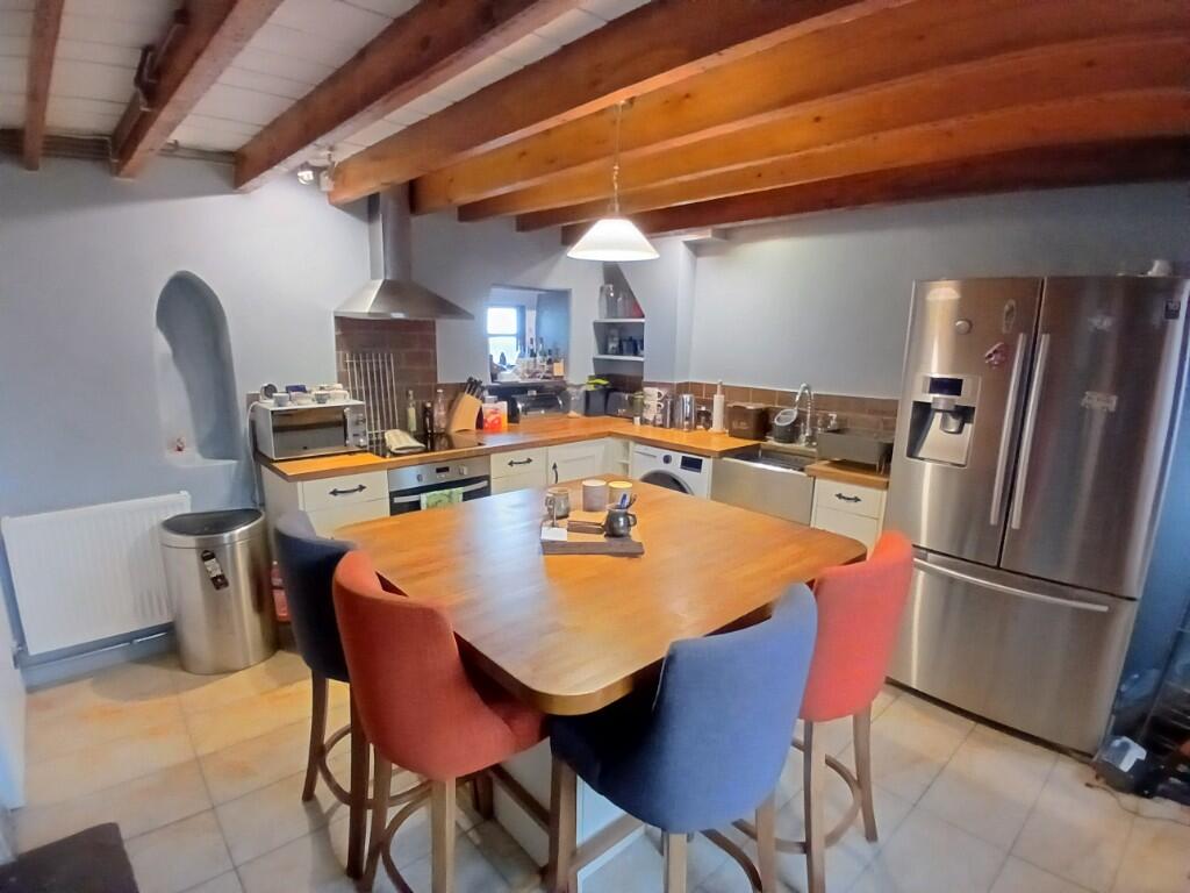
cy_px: 446
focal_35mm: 17
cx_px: 595
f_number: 2.2
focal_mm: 1.4
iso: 1250
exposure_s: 1/14.3
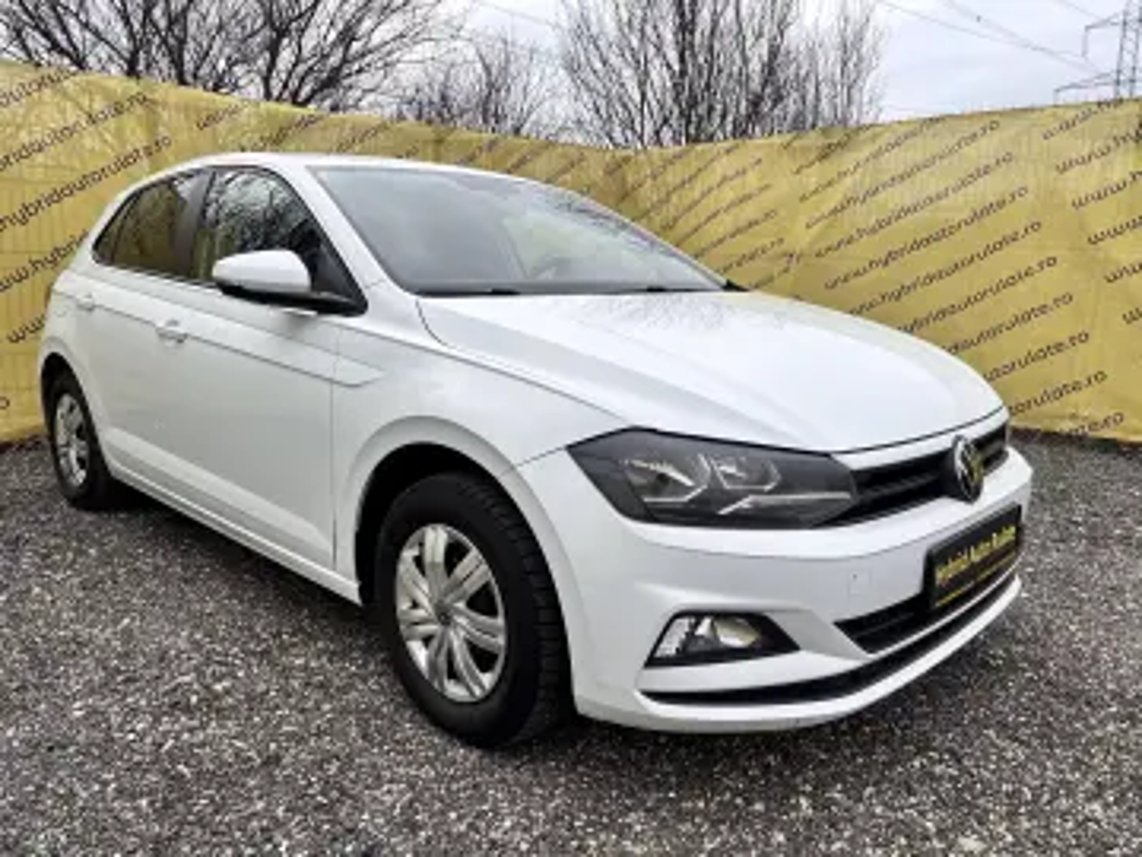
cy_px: 428
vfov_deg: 53.1
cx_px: 571
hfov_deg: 67.3
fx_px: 858
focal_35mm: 26
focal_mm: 5.96
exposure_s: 1/2571
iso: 50
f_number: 1.6
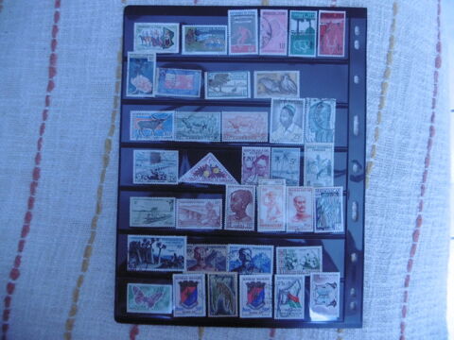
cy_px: 170
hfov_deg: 71.6
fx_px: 315
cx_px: 227
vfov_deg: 56.8
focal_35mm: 24
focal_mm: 4.3
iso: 200
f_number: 3.1
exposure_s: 1/40
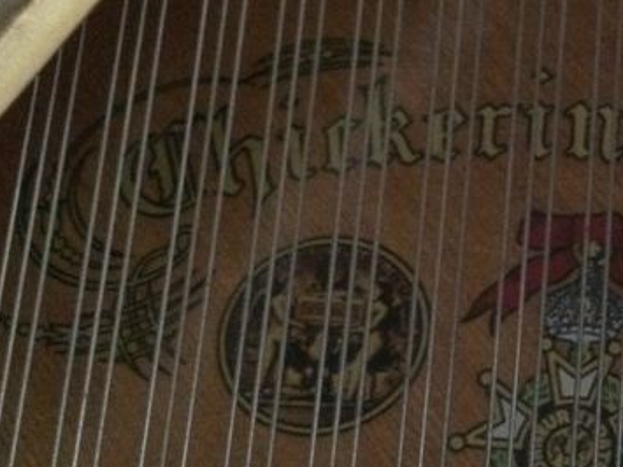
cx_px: 655
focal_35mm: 76
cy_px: 312
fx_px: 1367
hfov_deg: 24.3
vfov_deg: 19.3
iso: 1600
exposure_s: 1/15
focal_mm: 4.12
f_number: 2.2
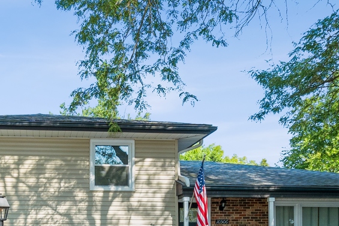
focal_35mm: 43
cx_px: 88
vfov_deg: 29.5
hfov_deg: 44.0
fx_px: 405
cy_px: 216
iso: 250
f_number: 7.1
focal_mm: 10
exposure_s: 1/200
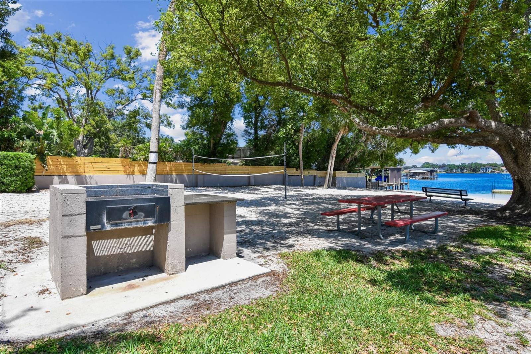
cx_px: 266
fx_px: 280
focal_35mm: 19
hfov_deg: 86.9
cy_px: 177
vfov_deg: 64.5
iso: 100
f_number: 7.1
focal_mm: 13
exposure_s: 1/200
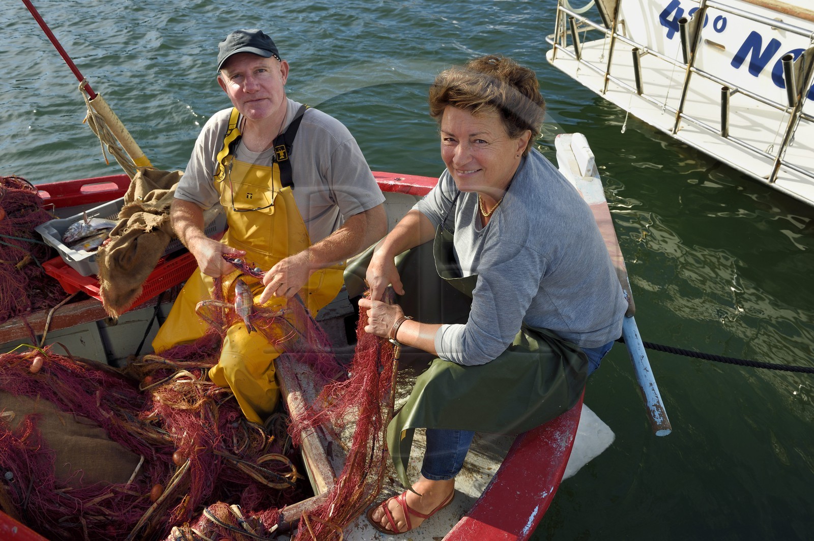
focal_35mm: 29
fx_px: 655
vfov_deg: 44.9
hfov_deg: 63.7
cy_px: 270
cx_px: 407
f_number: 13
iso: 200
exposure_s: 1/125
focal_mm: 29
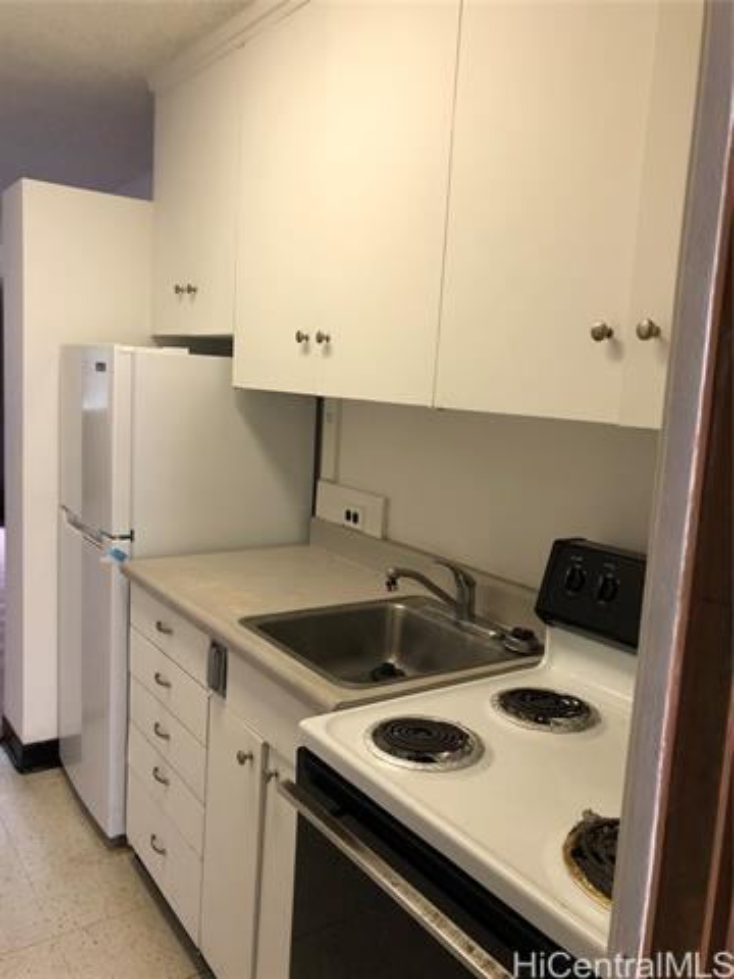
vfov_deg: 63.4
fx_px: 792
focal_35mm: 28
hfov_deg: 49.7
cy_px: 490
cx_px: 367
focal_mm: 3.99
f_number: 1.8
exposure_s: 1/24
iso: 40
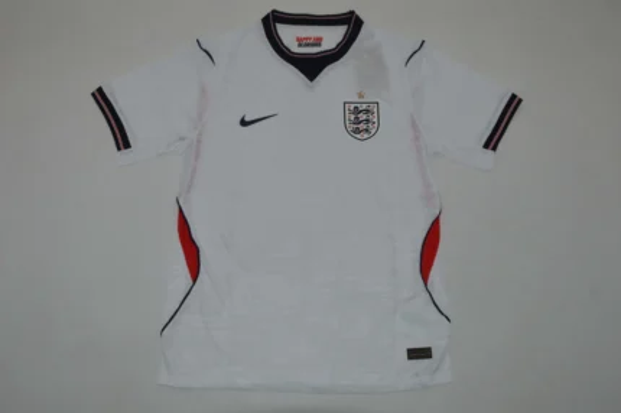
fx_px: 543
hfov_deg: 59.5
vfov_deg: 41.7
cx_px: 310
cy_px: 206
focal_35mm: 32
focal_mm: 21
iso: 400
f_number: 18
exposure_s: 1/200
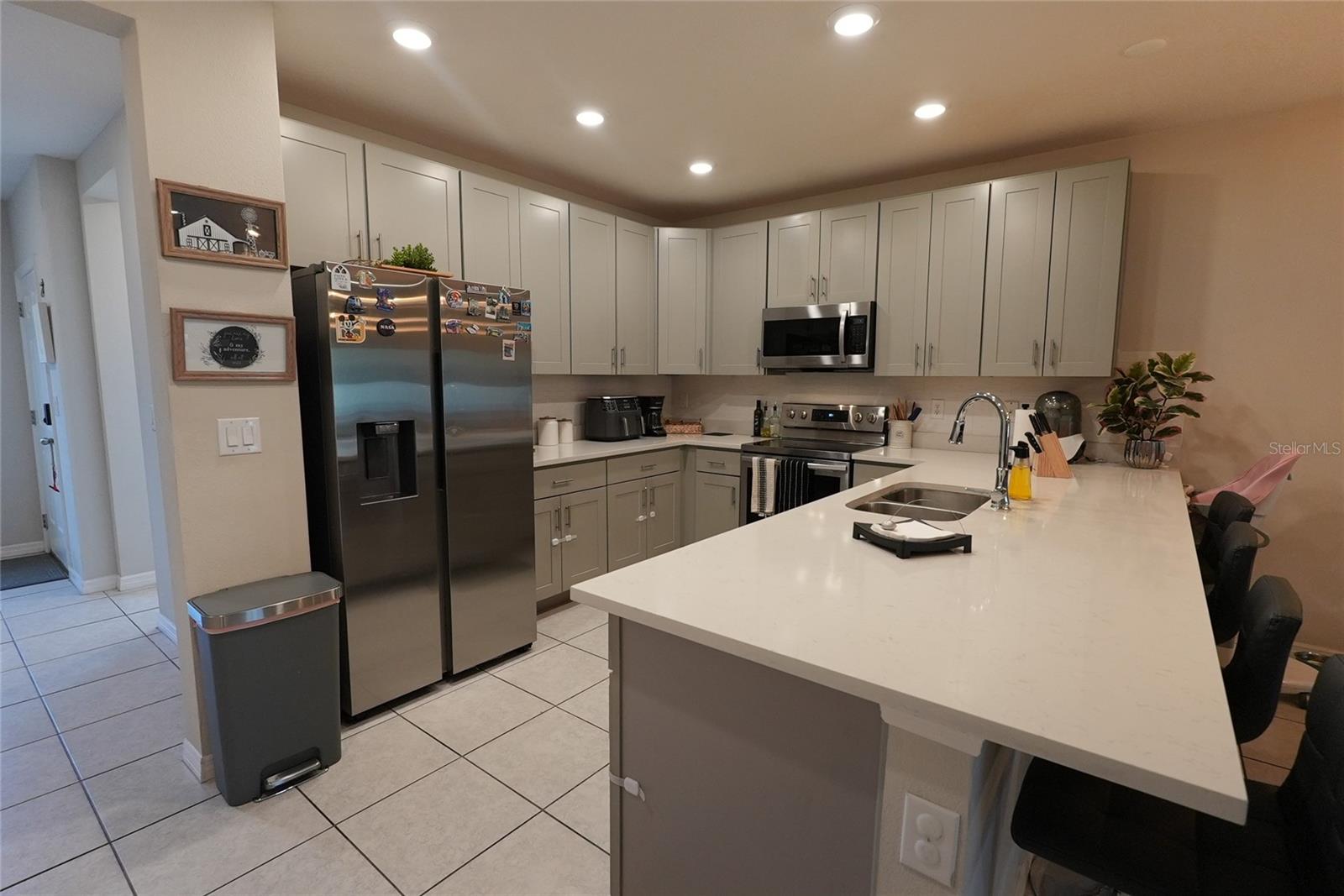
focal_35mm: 16
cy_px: 448
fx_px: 597
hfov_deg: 96.7
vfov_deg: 73.8
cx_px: 672
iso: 1250
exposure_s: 1/160
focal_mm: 11
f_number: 4
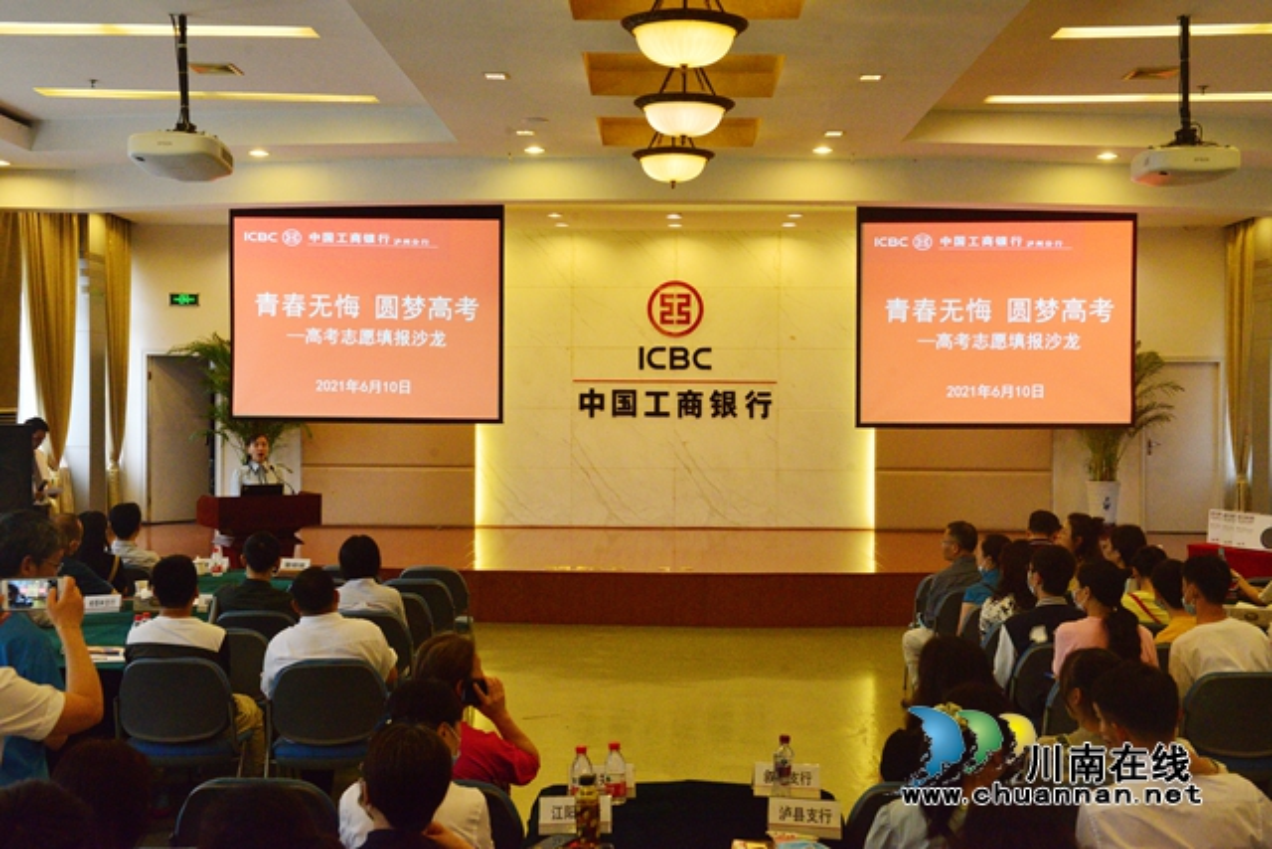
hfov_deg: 44.5
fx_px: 1555
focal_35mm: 44
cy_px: 424
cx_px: 636
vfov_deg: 30.5
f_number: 9
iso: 4000
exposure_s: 1/320
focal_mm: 44
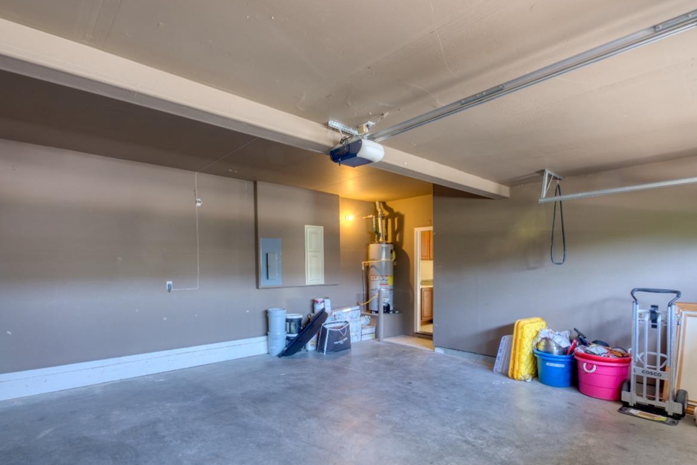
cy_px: 283
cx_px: 348
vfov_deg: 66.6
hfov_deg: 90.0
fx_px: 348
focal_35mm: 18
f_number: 10
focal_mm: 14
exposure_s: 1/3
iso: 400
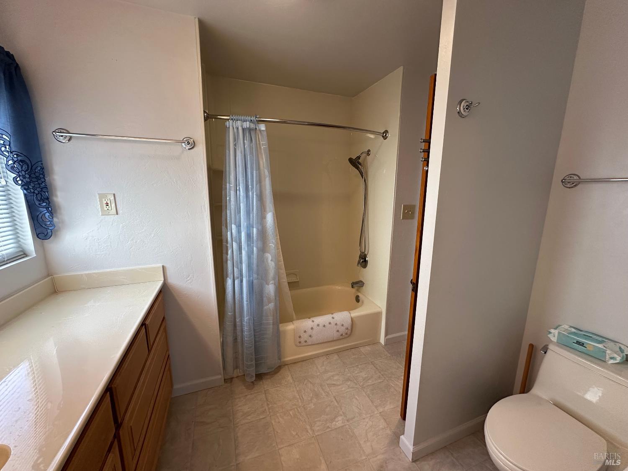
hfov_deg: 102.1
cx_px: 314
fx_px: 254
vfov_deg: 85.7
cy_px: 236
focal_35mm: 14
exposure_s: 1/120
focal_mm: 2.22
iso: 200
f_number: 2.2
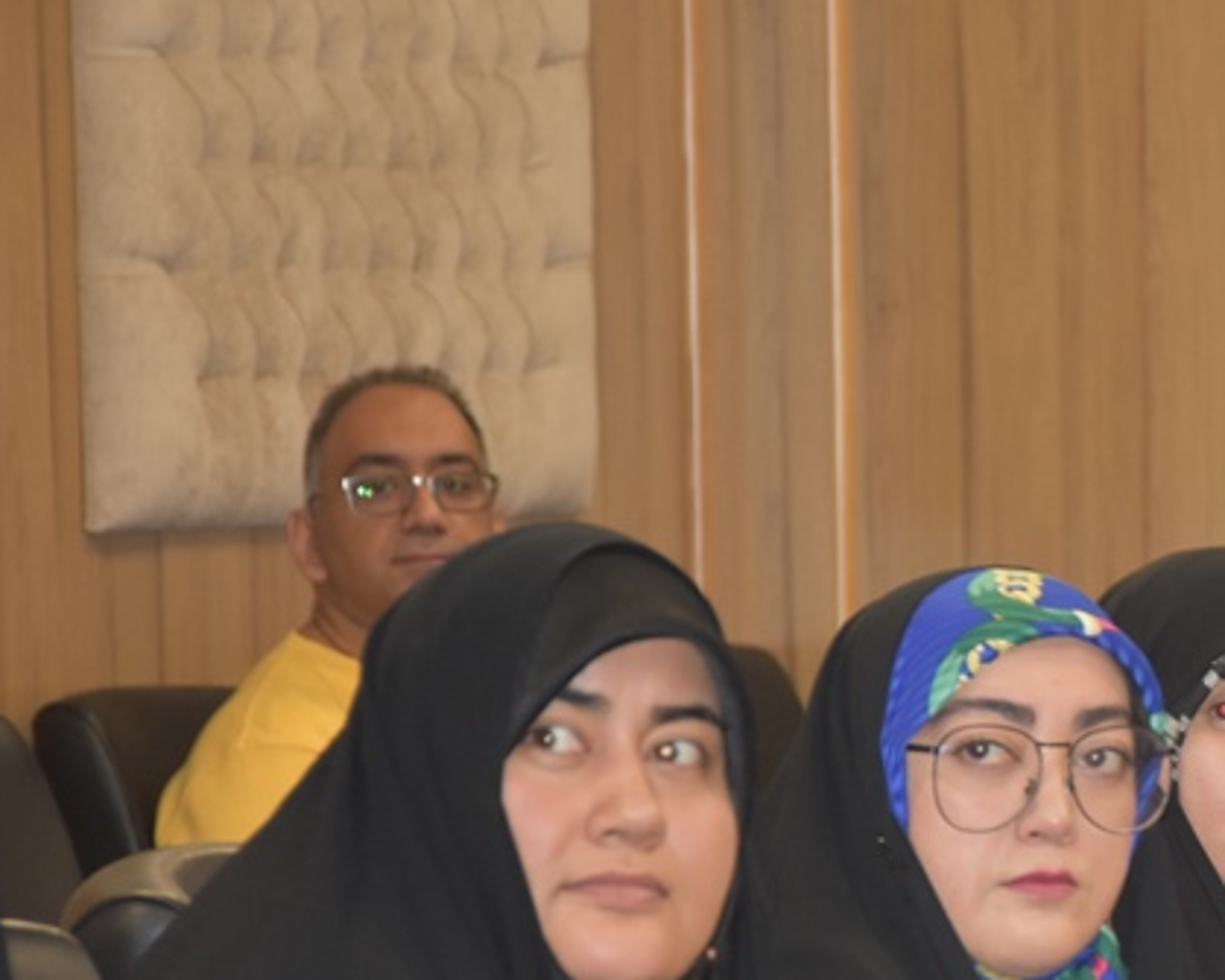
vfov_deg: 4.7
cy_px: 829
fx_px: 11858
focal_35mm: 327
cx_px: 1266
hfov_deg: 5.9
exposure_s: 1/60
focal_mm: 95
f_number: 5.3
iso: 1000
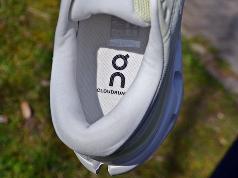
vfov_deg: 19.4
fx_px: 522
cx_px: 113
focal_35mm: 76
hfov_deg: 25.7
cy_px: 89
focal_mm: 46
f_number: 8
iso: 100
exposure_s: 1/500
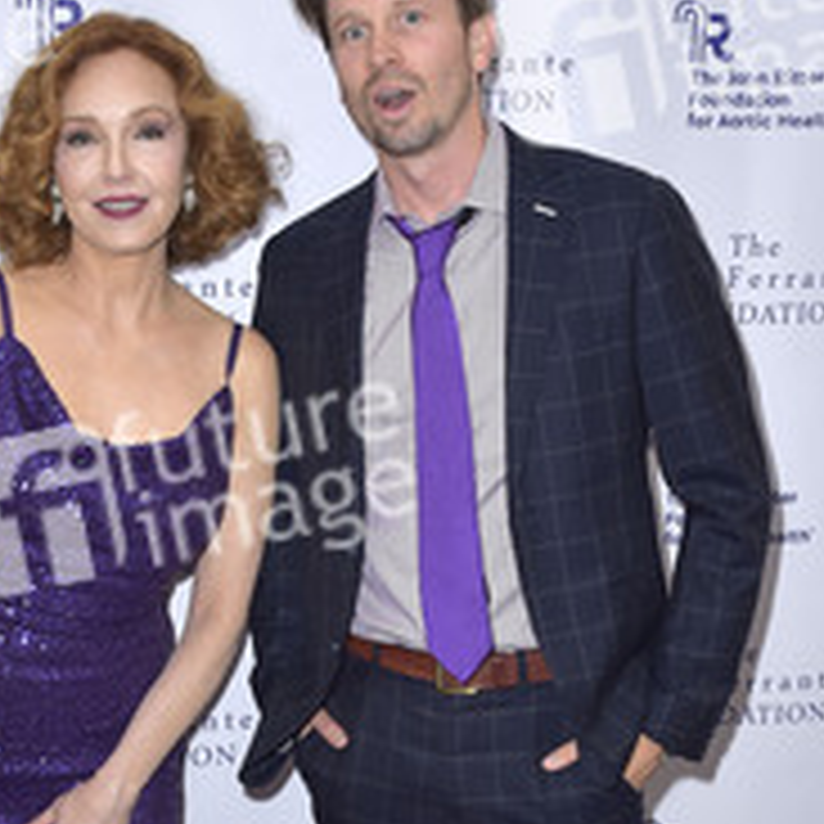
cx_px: 317
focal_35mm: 65
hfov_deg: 26.4
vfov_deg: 25.8
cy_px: 716
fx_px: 1751
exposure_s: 1/250
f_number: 6.3
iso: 400
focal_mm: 35
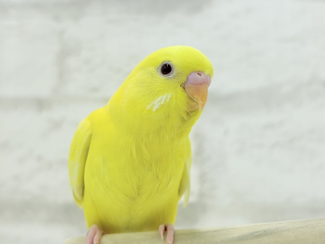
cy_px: 122
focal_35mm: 52
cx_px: 162
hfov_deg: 36.8
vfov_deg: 28.0
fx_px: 488
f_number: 1.6
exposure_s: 1/50
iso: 32
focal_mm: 5.96
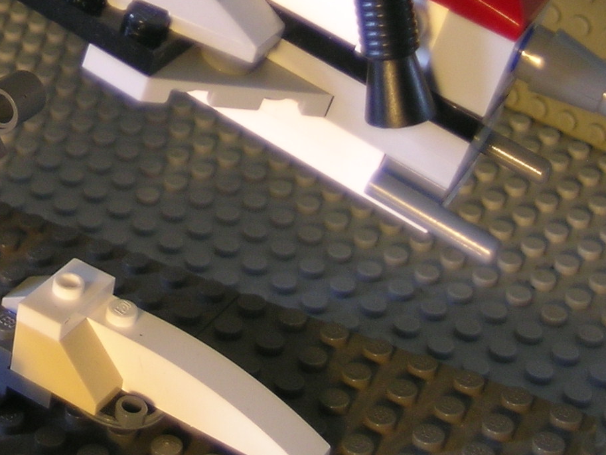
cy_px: -176
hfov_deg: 21.8
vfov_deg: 15.7
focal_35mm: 88
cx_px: 64
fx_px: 1541
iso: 50
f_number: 2.9
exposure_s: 1/8.7
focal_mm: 6.5
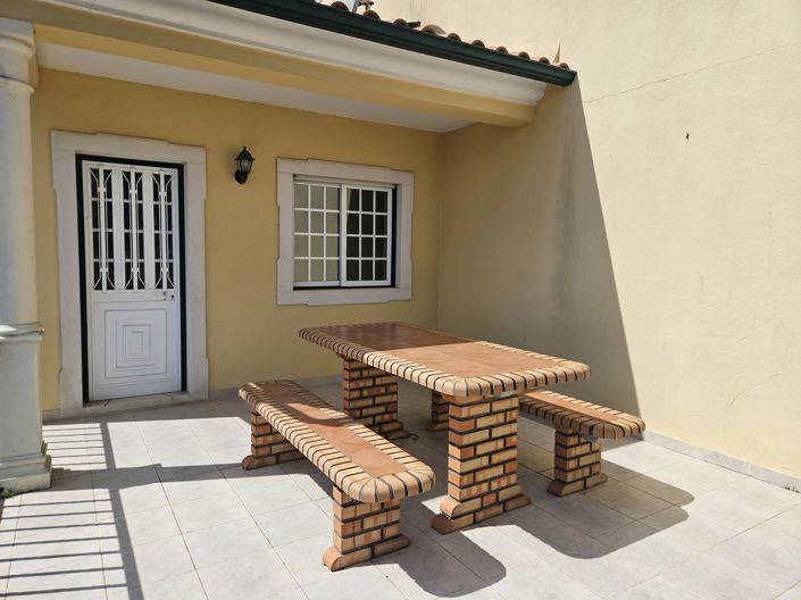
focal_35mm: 23
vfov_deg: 58.8
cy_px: 300
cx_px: 400
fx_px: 532
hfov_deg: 74.0
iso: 25
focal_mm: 5.4
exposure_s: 1/3220
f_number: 1.8
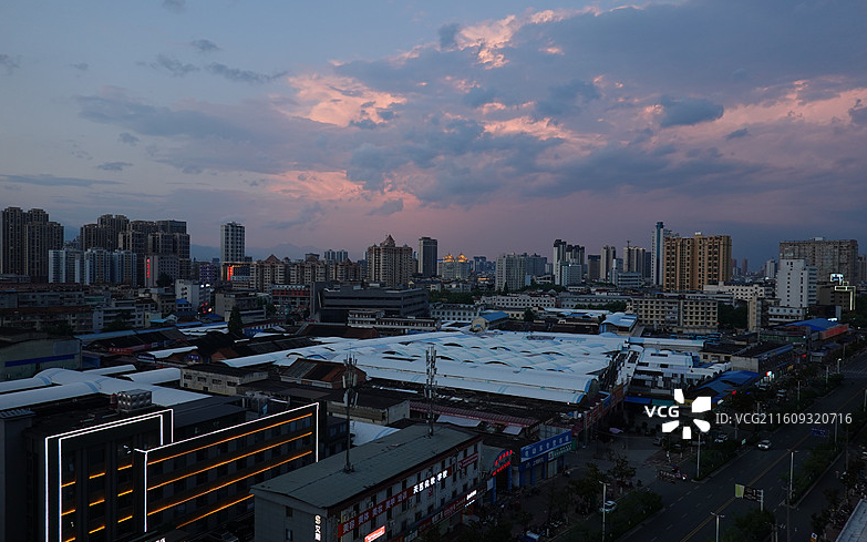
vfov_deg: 49.3
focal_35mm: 25
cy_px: 277
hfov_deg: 72.6
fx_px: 591
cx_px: 432
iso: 125
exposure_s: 1/60
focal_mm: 9
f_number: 2.8
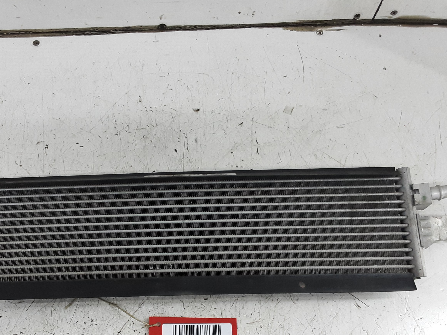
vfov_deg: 37.2
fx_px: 491
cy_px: 234
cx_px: 175
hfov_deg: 48.6
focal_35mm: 38
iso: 125
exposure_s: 1/50
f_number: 1.9
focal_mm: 2.91
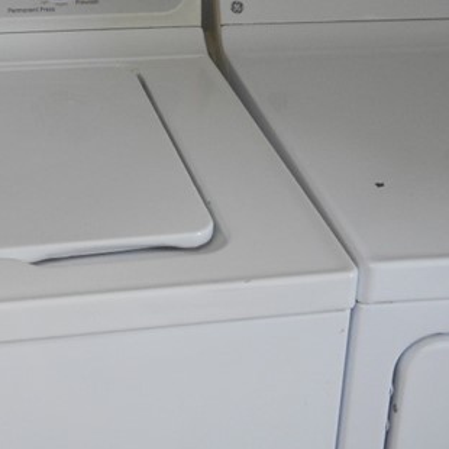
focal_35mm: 73
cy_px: 35
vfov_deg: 23.0
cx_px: 114
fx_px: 1071
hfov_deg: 23.4
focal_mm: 4.5
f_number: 3.7
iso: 125
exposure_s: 1/30
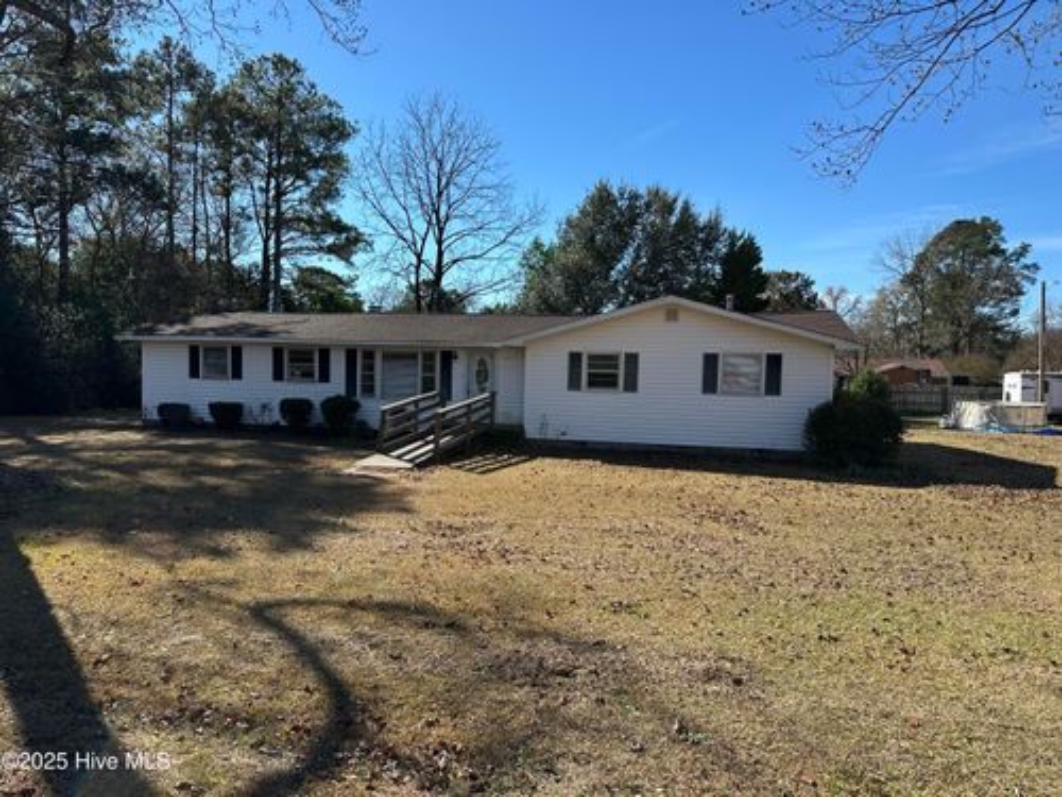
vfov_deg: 56.8
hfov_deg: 71.6
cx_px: 531
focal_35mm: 24
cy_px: 398
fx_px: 736
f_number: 1.78
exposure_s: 1/3058
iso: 80
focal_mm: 6.86
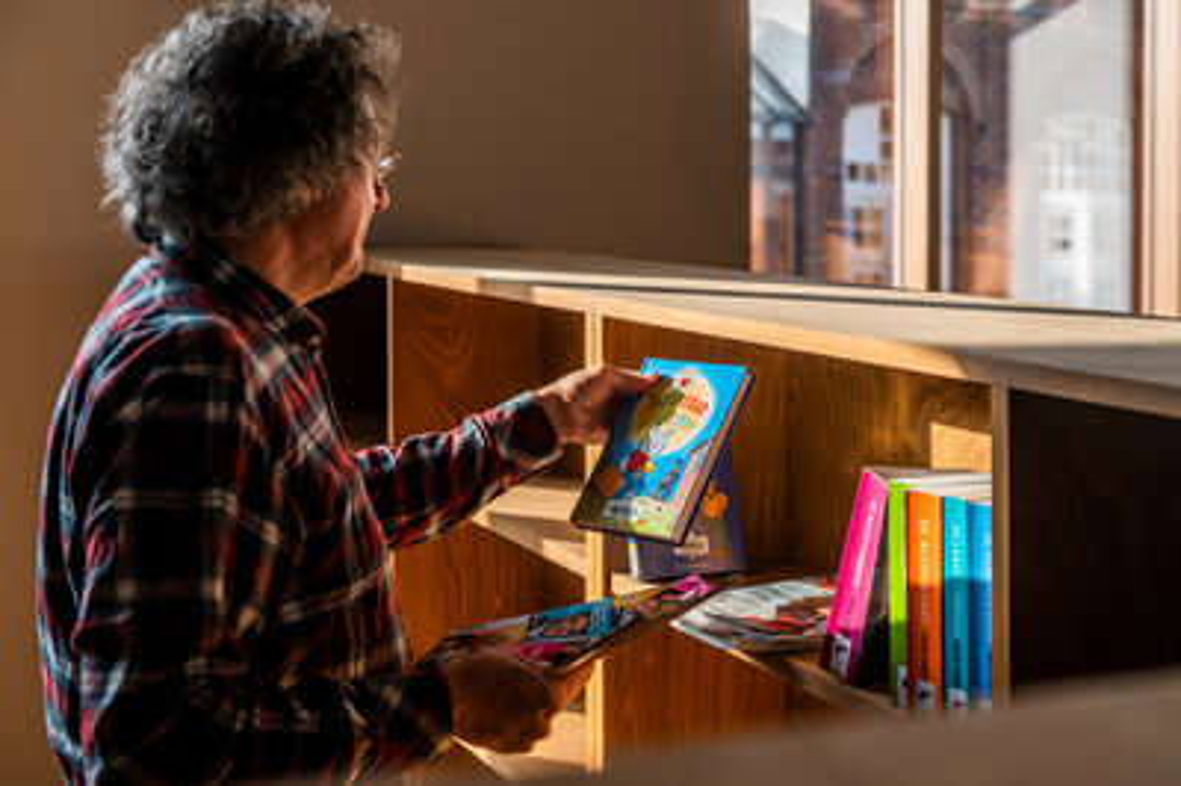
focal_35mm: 50
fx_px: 1639
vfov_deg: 26.9
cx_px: 590
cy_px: 393
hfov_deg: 39.6
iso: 100
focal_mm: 50
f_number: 4
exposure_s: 1/80
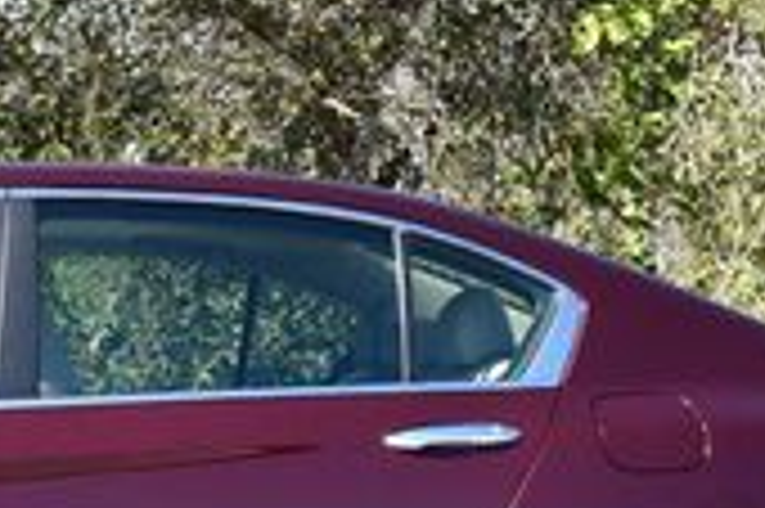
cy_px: 139
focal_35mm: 166
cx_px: -220
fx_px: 3524
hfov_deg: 12.0
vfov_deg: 8.2
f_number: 8
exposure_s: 1/250
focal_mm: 22
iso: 200
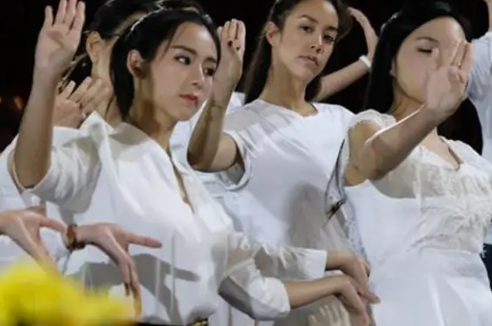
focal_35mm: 283
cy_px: 107
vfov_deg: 4.8
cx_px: 278
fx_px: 3860
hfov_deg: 7.3
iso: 12800
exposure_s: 1/60
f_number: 5.6
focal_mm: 135
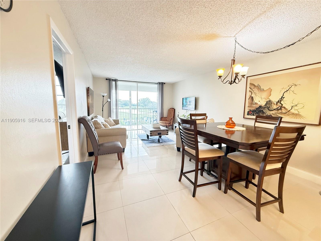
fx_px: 130
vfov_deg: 85.7
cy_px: 120
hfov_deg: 102.1
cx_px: 160
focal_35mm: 14
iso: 500
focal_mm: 2.22
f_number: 2.2
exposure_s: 1/60
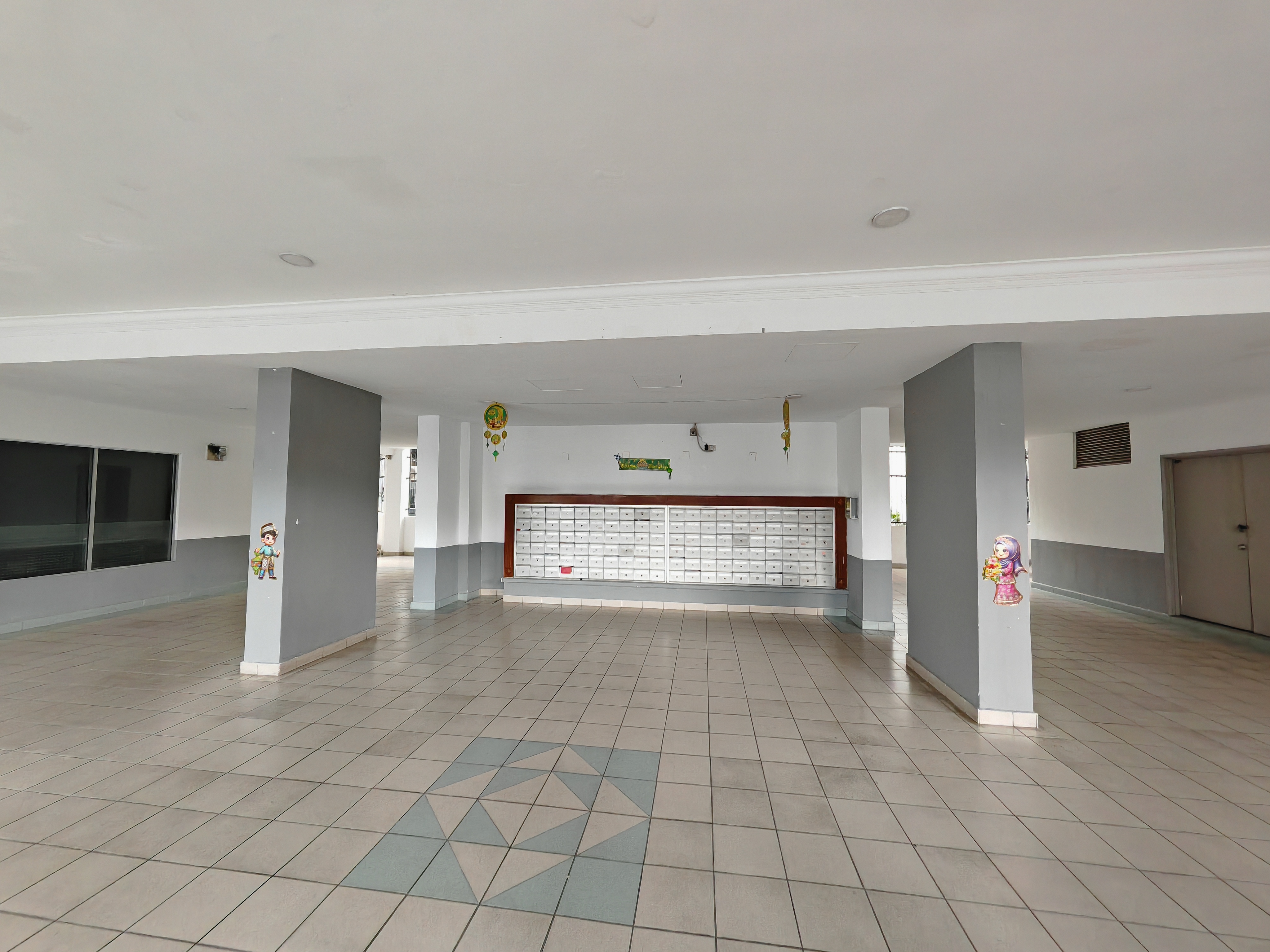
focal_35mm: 13
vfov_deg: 89.9
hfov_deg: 106.2
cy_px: 476
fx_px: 477
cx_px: 635
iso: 1000
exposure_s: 1/33
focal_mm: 1.82
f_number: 2
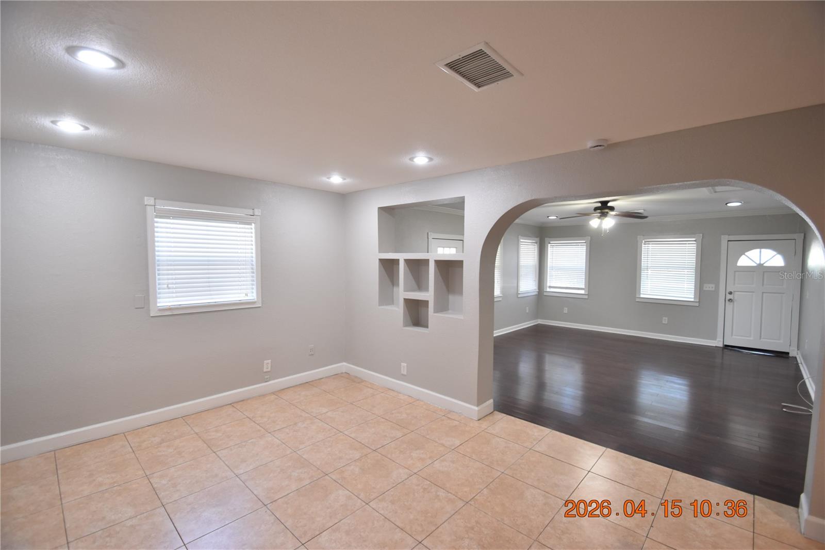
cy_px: 275
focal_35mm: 15
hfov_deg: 100.4
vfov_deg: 77.3
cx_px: 412
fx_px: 344
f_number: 3.5
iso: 800
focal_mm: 10
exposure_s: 1/90
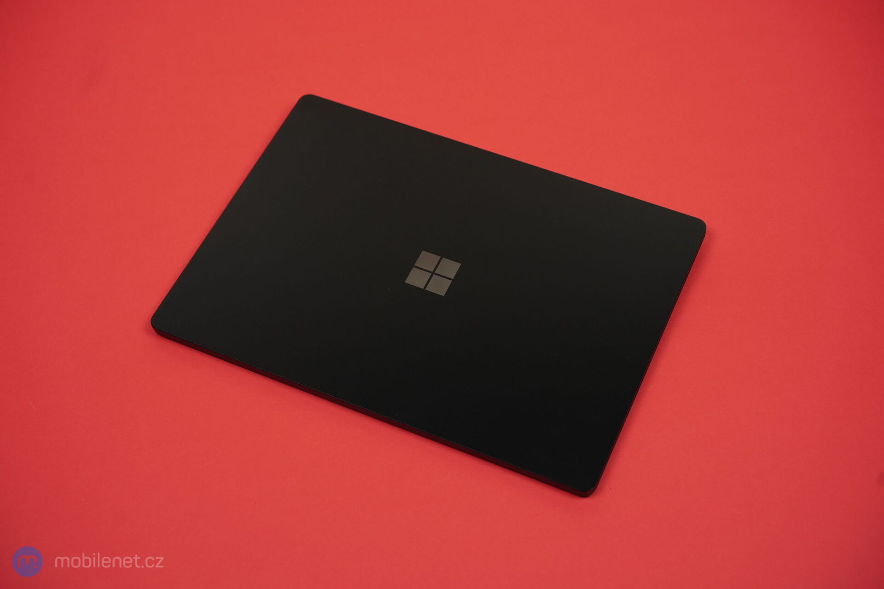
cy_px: 294
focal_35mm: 55
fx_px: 1350
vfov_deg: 24.6
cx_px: 442
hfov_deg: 36.2
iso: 1600
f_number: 5
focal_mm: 55
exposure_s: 1/320
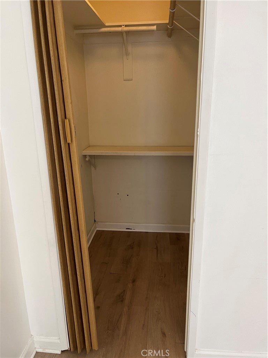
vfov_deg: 67.3
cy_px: 179
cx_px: 134
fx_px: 268
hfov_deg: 53.1
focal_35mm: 26
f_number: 1.6
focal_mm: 5.1
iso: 100
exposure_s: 1/60
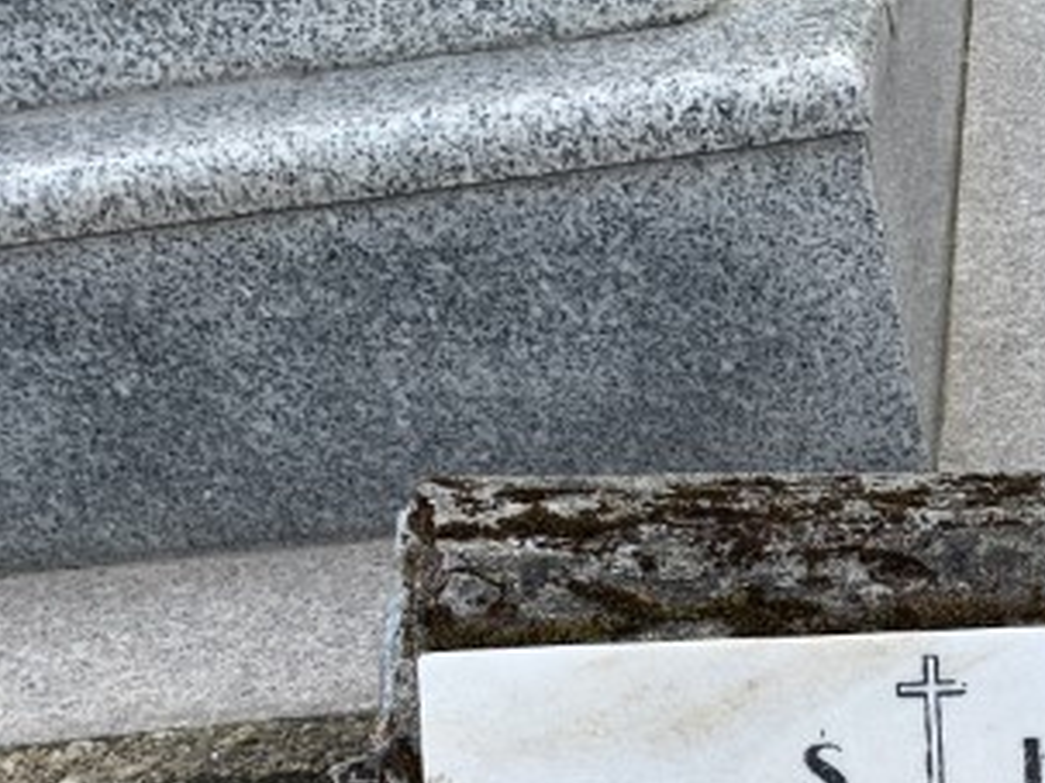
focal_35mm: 55
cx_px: 1097
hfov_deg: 31.7
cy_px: 707
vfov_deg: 25.7
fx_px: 1660
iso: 25
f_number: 1.8
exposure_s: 1/911
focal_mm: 4.25
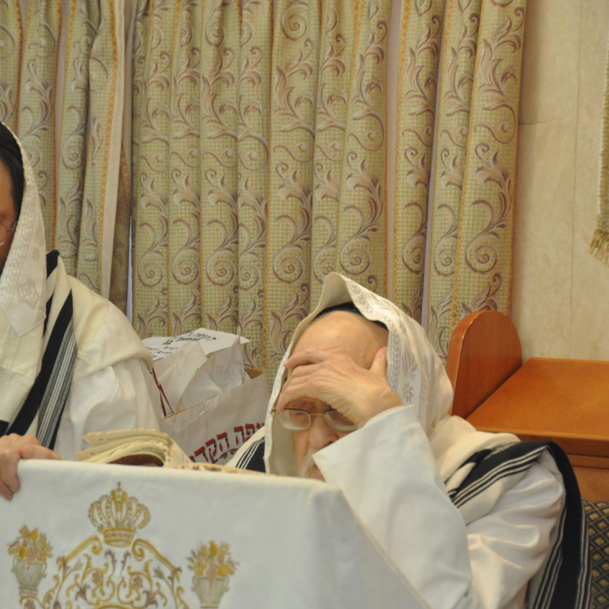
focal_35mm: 135
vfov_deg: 12.9
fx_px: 2687
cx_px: 178
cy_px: 305
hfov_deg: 12.9
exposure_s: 1/60
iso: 720
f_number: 5
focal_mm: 70
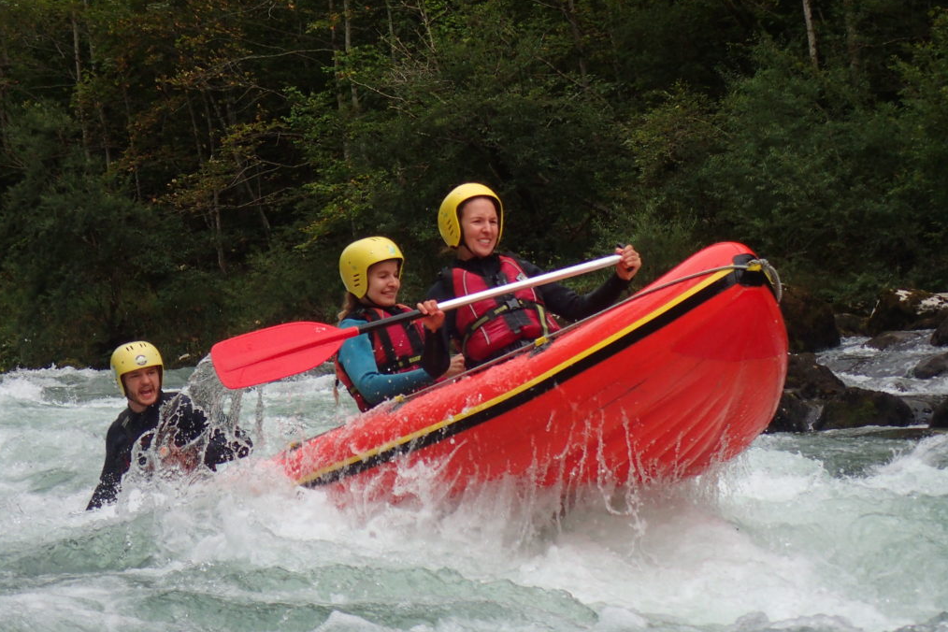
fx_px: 2765
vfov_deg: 13.0
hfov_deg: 19.5
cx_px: 470
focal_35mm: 105
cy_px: 333
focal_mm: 18
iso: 250
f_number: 4.9
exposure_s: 1/500
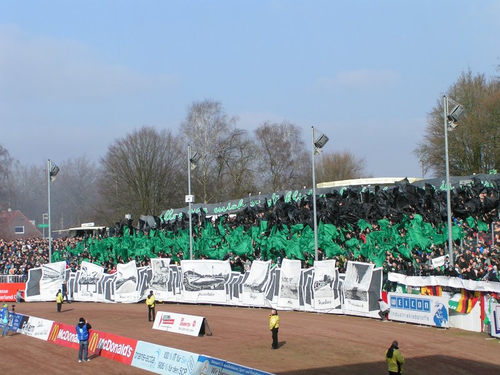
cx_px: 250
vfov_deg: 23.7
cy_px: 188
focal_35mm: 62
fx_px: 896
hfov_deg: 31.2
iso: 50
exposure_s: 1/400
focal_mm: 9.6
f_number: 6.3
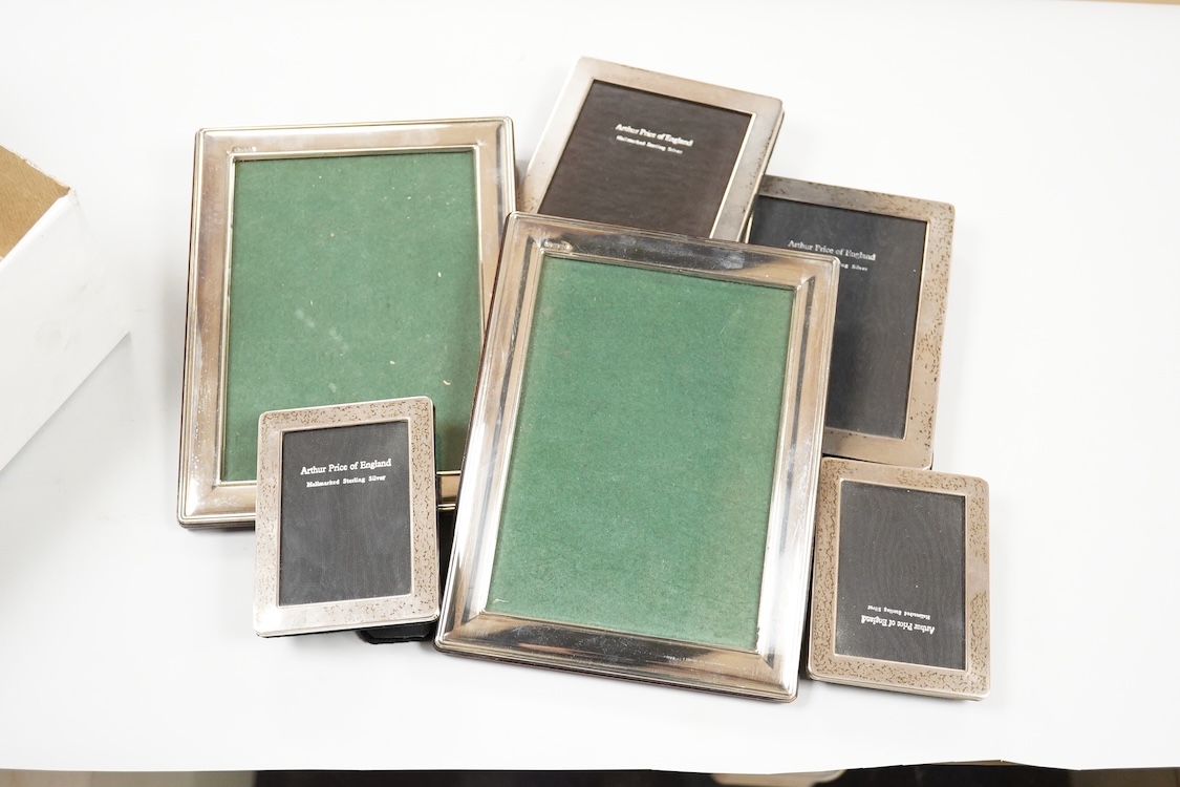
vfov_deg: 29.9
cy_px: 394
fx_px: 1475
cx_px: 590
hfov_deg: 43.6
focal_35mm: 45
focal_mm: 30
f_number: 3.5
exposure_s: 1/200
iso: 2500
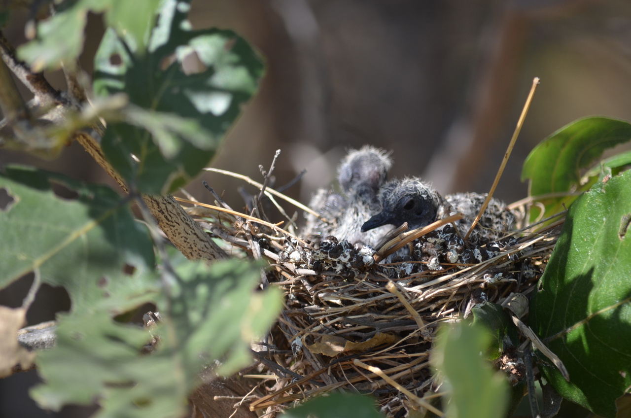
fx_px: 7872
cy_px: 209
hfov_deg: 4.6
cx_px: 316
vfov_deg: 3.0
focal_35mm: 450
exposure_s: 1/500
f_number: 5.6
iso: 320
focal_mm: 300
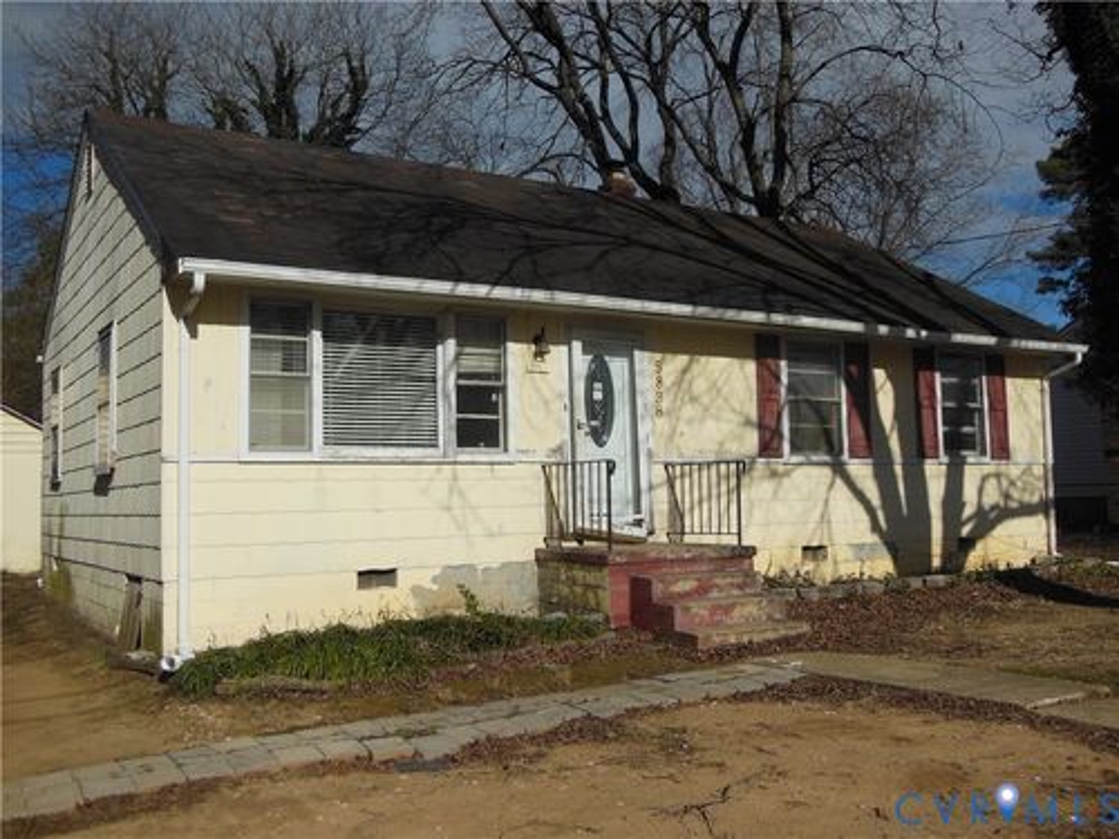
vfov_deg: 41.8
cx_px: 560
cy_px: 420
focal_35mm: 34
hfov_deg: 54.0
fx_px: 1099
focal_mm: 6
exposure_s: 1/640
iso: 125
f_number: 7.8
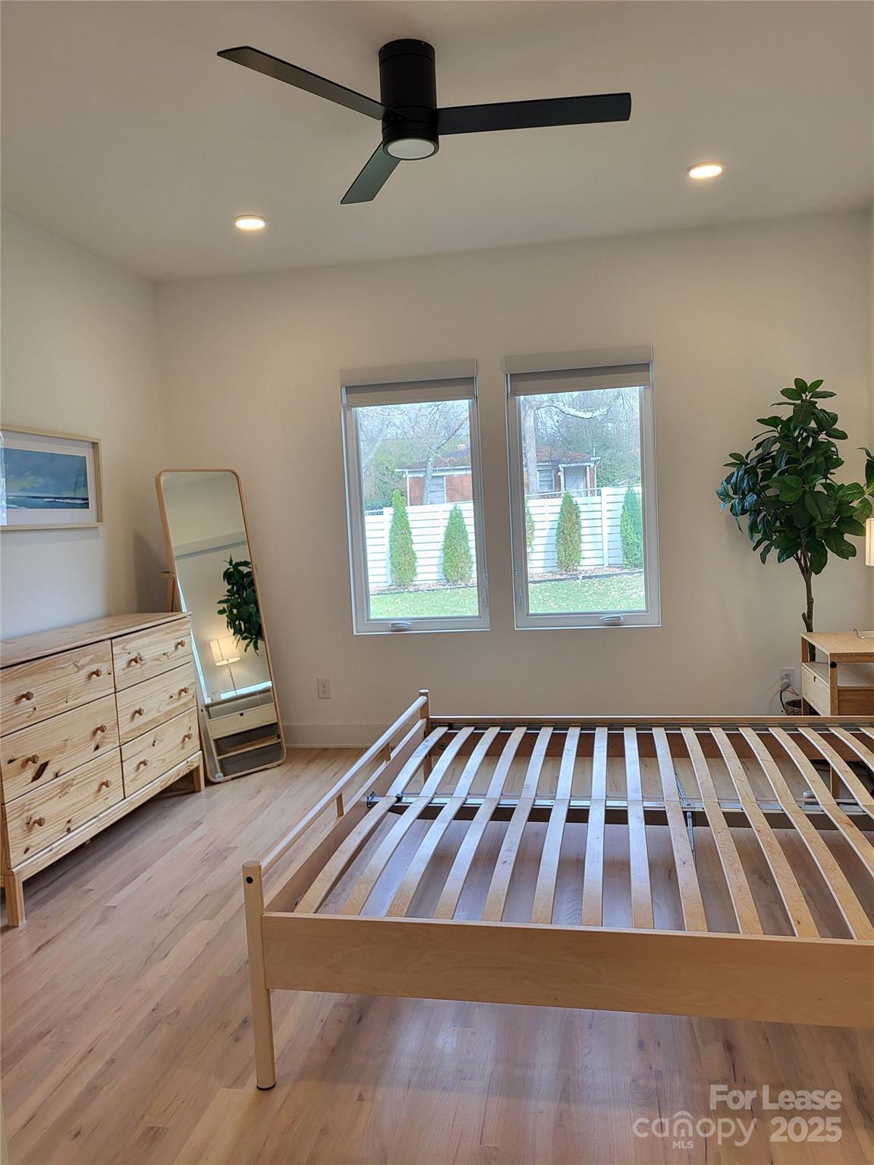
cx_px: 437
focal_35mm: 26
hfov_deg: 53.1
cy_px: 582
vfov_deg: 67.3
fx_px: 875
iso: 100
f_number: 1.8
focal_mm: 5.4
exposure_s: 1/120
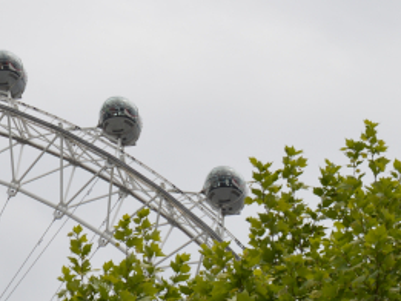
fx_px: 3176
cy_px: 270
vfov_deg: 5.4
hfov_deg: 7.1
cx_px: -184
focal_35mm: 274
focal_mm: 62
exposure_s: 1/320
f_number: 9
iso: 100
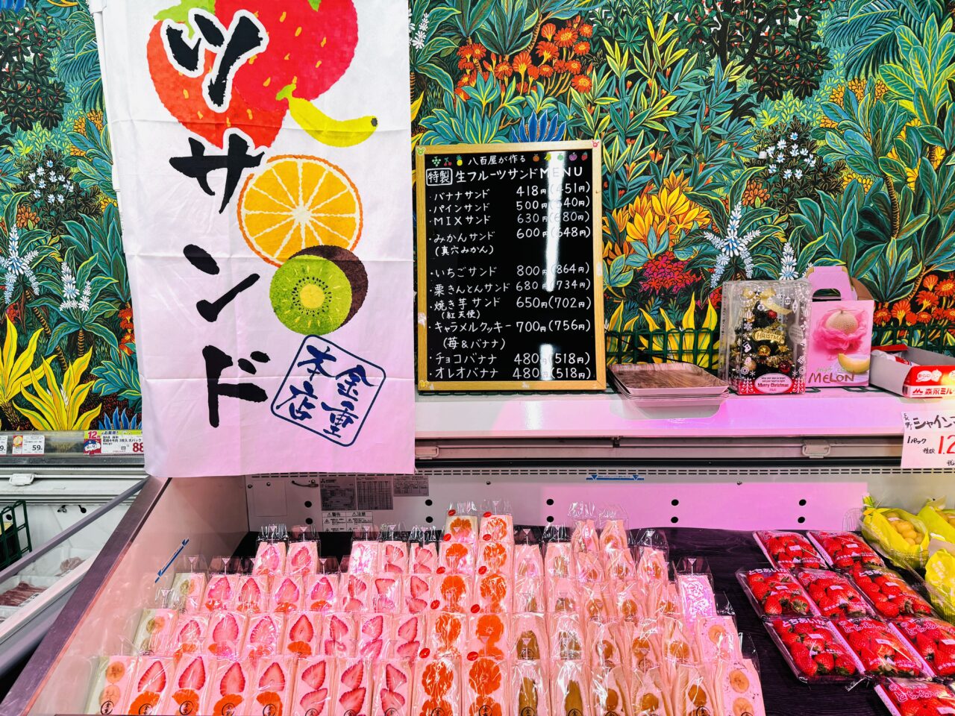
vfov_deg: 56.8
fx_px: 662
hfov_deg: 71.6
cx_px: 478
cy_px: 358
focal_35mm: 24
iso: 50
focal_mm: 6.76
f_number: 1.78
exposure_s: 1/100
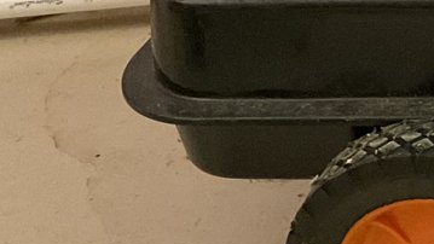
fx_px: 1531
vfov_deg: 8.8
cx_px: 818
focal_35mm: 133
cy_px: -165
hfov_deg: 14.0
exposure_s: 1/30
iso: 400
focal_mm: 3
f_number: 1.8
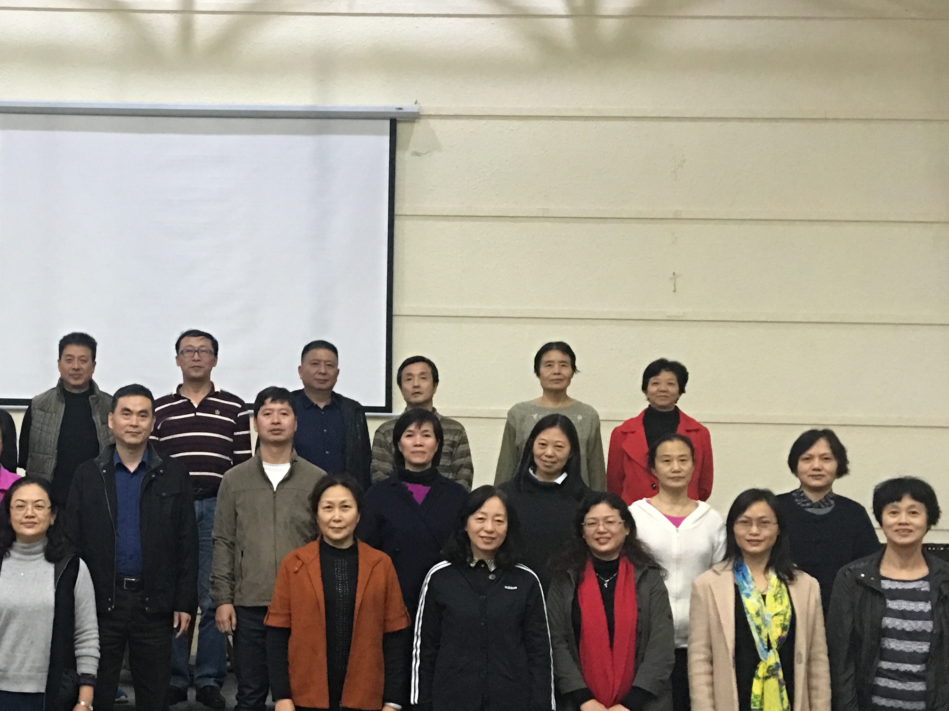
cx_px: 158
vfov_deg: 25.1
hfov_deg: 32.1
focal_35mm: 58
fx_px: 1590
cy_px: 464
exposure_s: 1/8
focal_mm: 4.15
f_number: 2.2
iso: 100
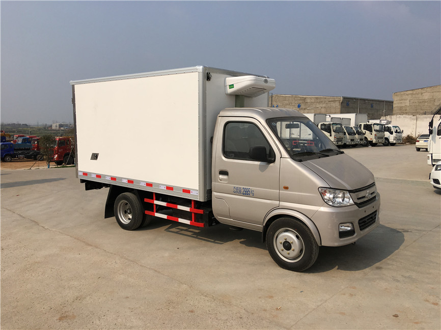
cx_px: 220
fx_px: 369
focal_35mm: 29
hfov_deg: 61.7
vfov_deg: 48.2
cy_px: 165
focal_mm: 4.15
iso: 25
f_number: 2.2
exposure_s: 1/3497
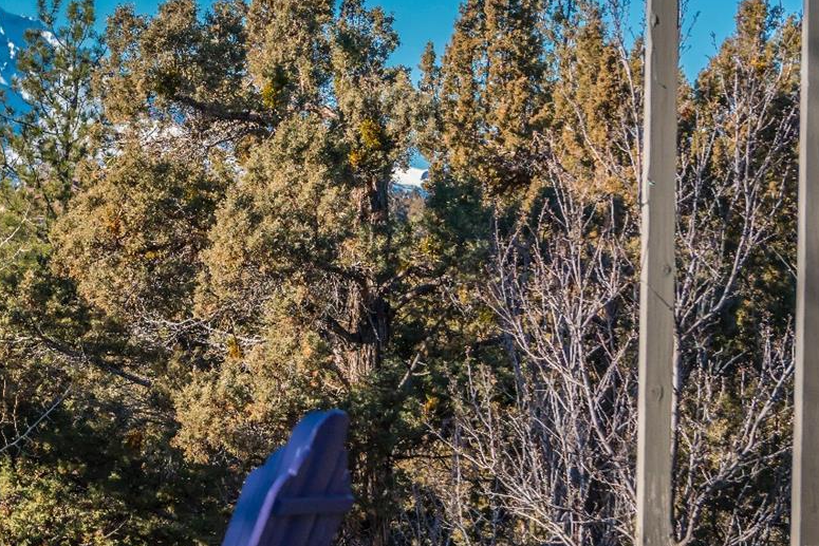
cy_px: 338
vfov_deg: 4.6
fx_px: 6871
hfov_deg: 6.8
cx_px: 37
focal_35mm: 302
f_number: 8
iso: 500
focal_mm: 104
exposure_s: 1/1000
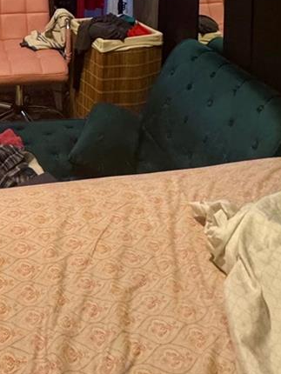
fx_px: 541
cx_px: 0
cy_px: -138
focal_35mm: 50
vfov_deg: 29.1
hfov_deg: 27.5
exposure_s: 1/60
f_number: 2.2
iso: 640
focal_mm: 2.22
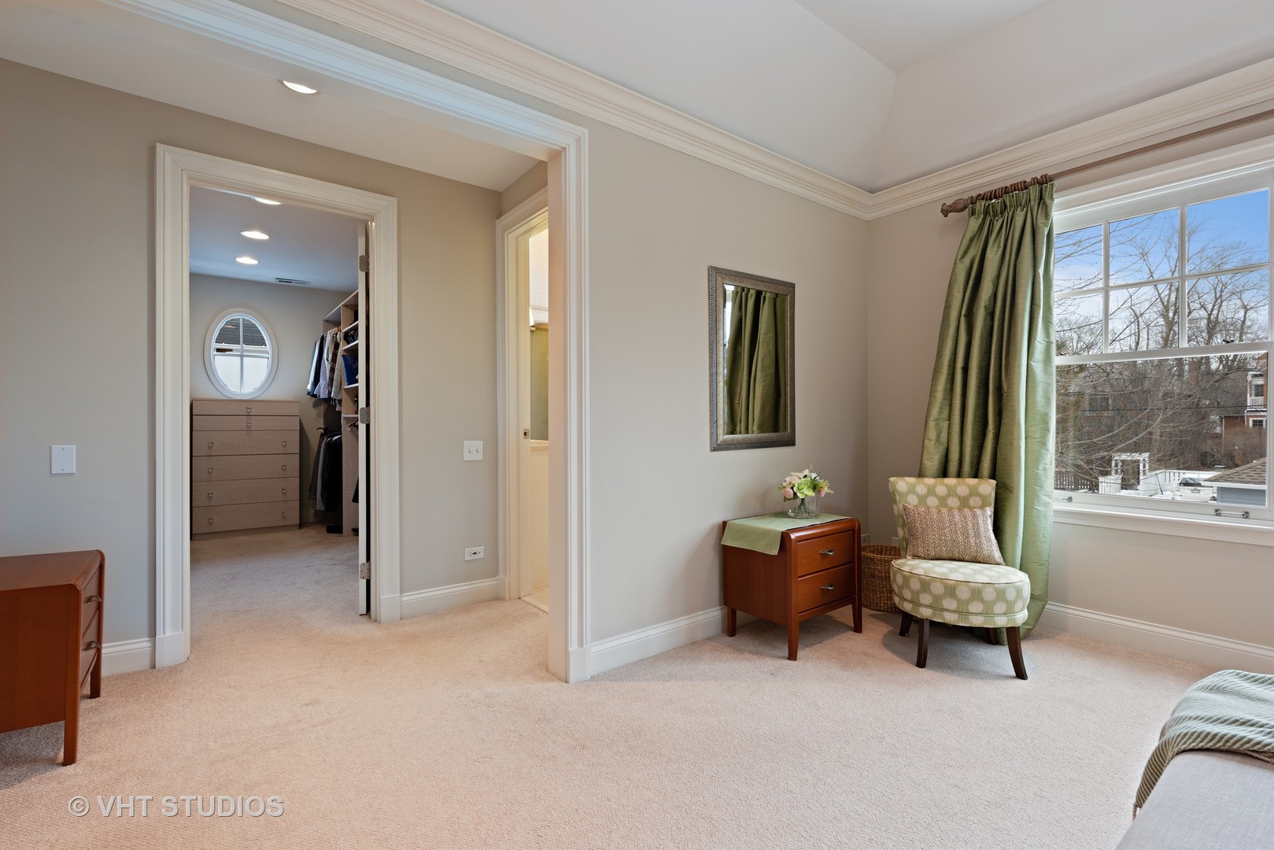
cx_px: 637
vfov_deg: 73.8
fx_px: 566
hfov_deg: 96.7
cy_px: 425
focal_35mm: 16
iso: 200
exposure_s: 1/8
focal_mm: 16
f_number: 9.5
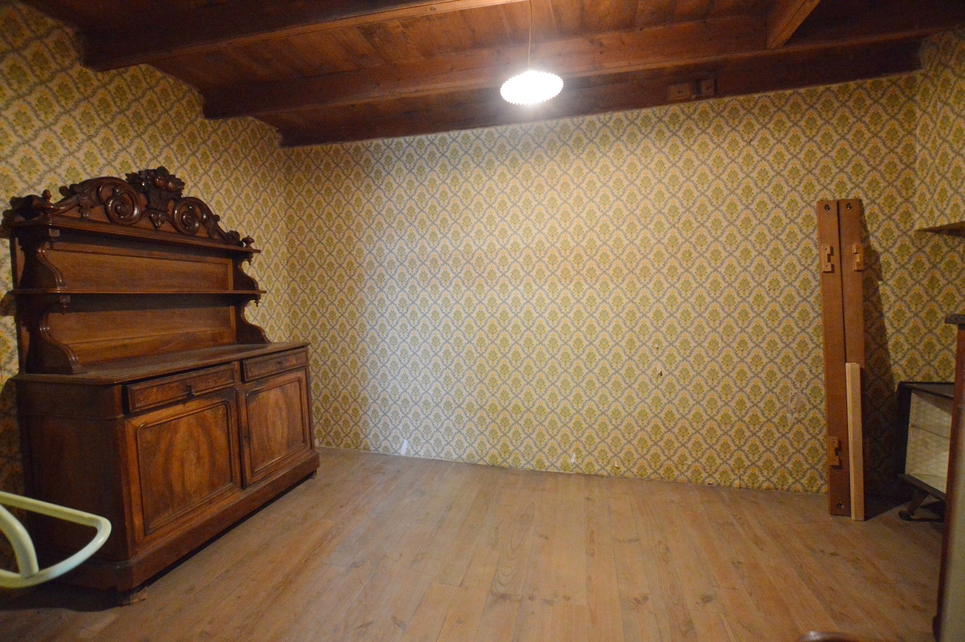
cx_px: 482
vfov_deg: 77.2
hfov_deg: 100.4
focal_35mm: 15
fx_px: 402
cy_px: 321
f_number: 3.5
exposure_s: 1/50
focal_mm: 10
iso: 3200
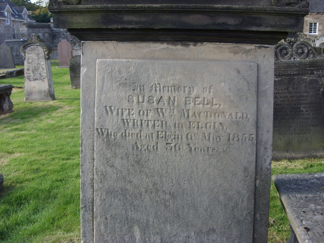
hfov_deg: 49.0
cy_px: 122
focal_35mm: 38
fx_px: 356
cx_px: 162
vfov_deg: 37.7
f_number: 2.8
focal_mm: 6.3
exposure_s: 1/323
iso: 50
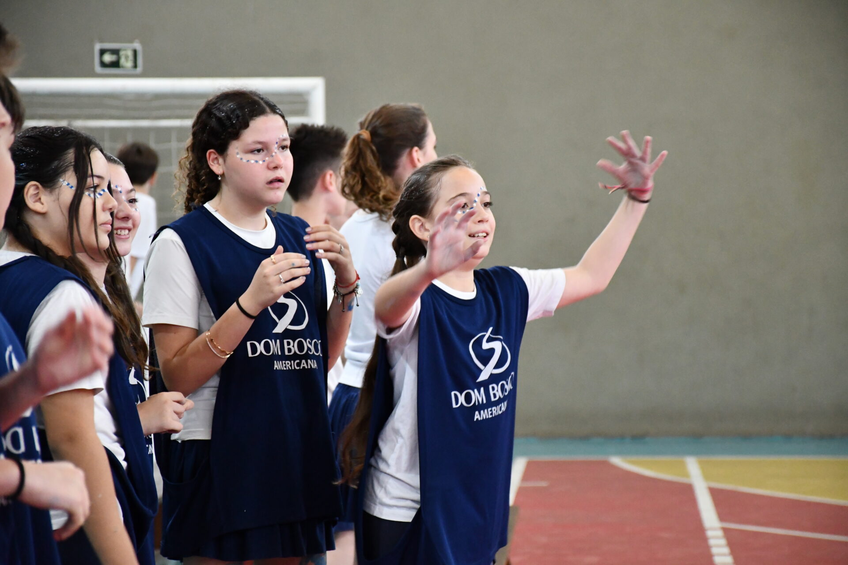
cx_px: 424
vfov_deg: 8.7
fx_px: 3698
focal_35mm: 157
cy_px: 282
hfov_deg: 13.1
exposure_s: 1/125
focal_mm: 105
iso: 5000
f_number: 5.6
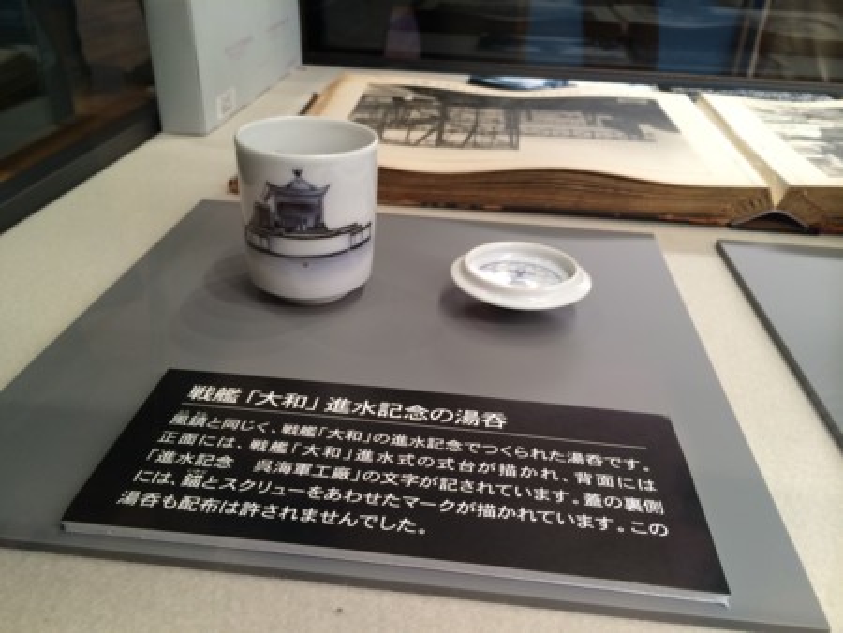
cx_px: 422
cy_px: 316
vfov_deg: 46.8
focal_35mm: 30
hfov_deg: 59.9
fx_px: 731
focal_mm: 4.12
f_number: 2.2
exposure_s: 1/30
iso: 80
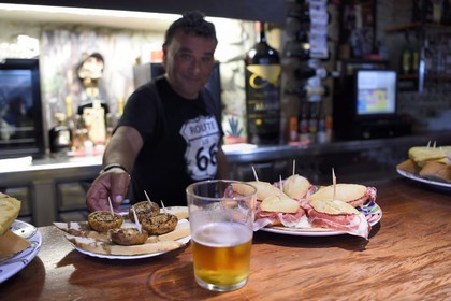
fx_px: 363
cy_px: 150
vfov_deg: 45.0
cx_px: 226
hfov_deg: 63.7
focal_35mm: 29
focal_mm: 29
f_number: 2.8
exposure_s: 1/60
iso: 800
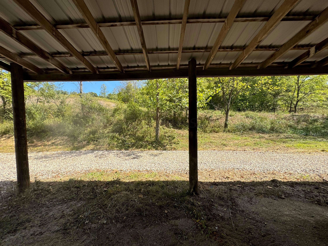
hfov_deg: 102.1
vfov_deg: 85.7
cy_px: 123
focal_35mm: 14
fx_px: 133
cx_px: 164
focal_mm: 2.22
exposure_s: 1/741
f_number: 2.2
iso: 50
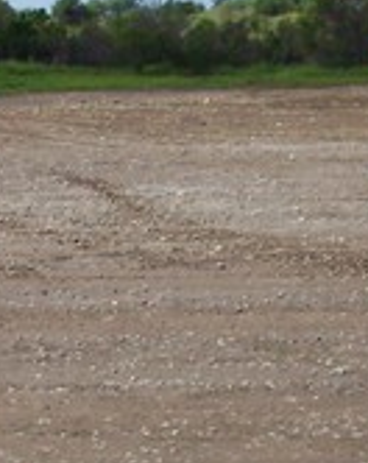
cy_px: 356
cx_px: 6
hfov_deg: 12.0
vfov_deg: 15.1
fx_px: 1735
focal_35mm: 127
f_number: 9.5
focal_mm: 7.5
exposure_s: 1/250
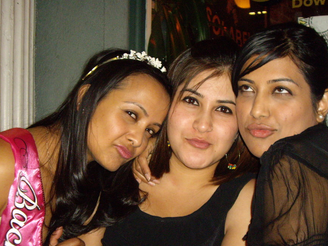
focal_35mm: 55
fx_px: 521
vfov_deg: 26.5
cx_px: 170
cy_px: 138
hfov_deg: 34.9
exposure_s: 1/50
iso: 400
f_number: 3
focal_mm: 7.6
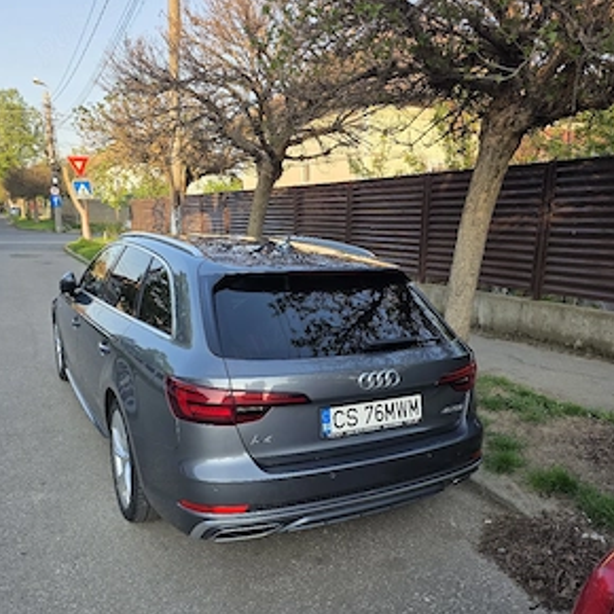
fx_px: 562
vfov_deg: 56.9
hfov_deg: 57.3
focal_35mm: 28
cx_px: 309
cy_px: 364
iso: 80
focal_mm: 6.3
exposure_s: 1/1429
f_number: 1.7
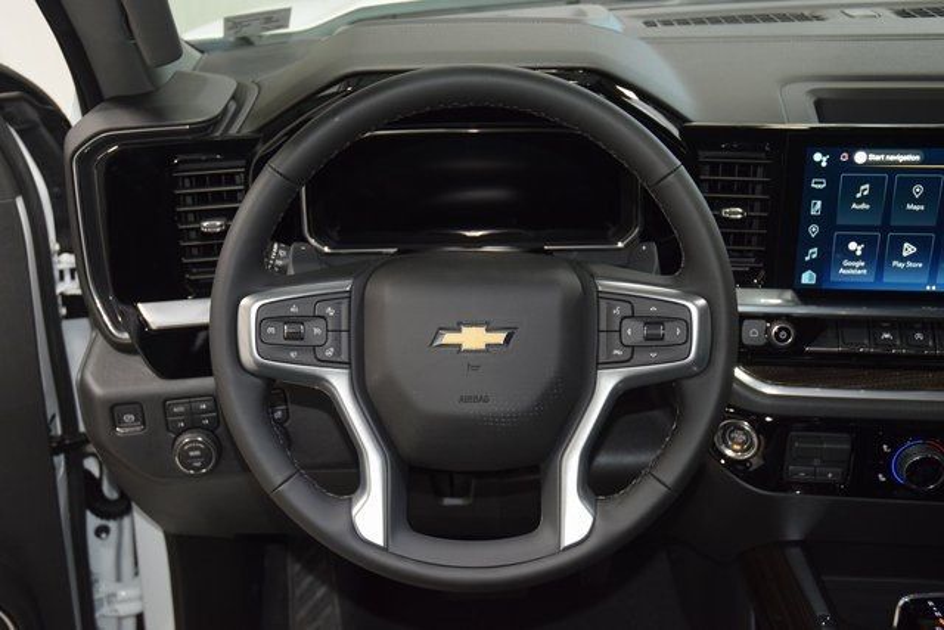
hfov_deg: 47.9
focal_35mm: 40
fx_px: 1062
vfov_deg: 33.0
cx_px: 472
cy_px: 315
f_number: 3.8
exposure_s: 1/60
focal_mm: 27
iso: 1800
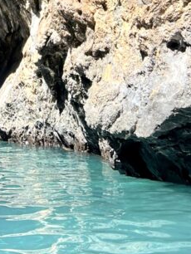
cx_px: -34
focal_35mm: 87
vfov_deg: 19.1
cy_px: -149
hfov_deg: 16.3
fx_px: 639
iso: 50
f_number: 1.5
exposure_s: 1/917
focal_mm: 5.7
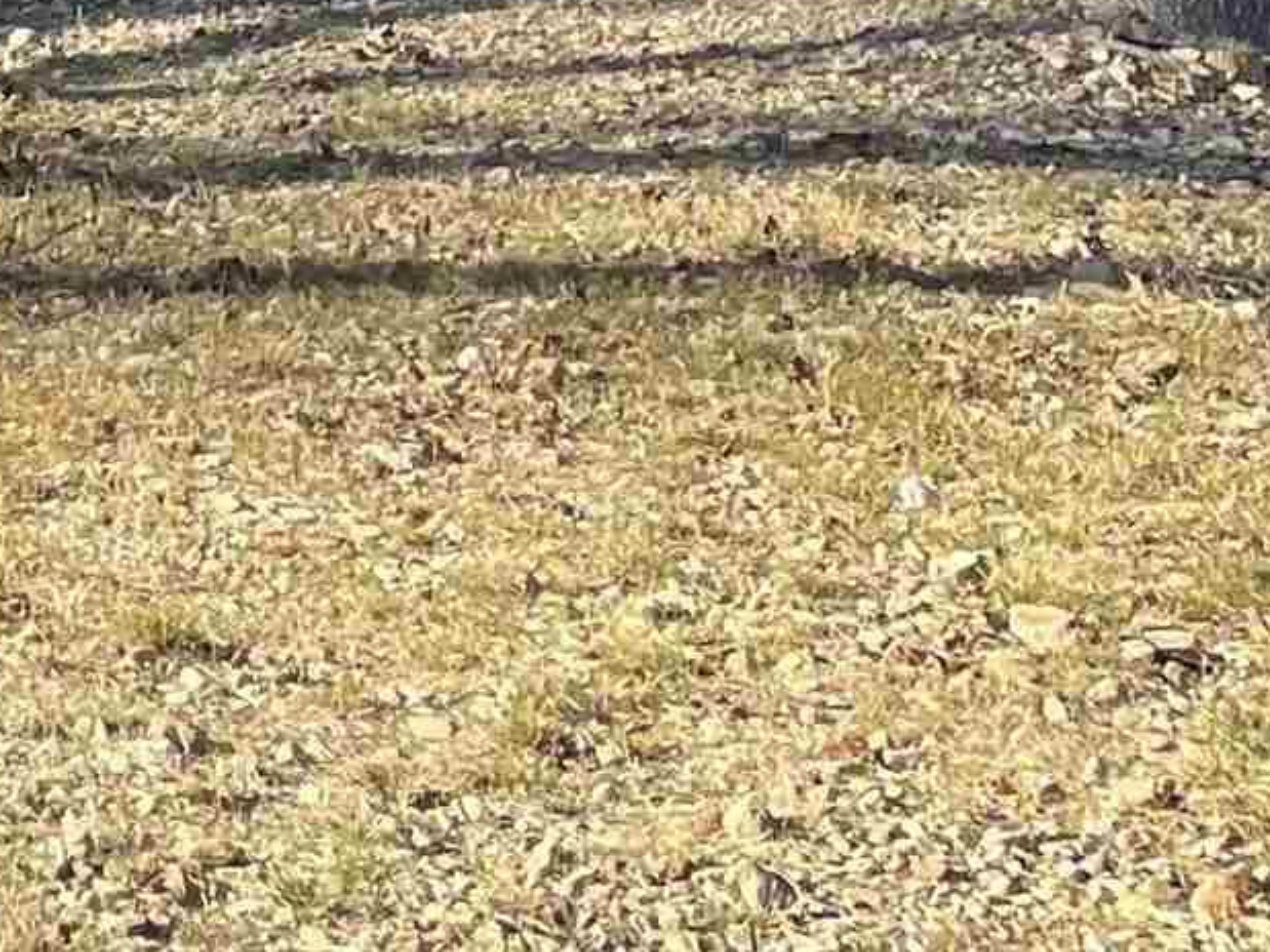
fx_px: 4732
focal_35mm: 129
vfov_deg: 10.0
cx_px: -1574
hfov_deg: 12.6
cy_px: -1377
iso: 32
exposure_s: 1/774
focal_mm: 4.2
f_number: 1.6
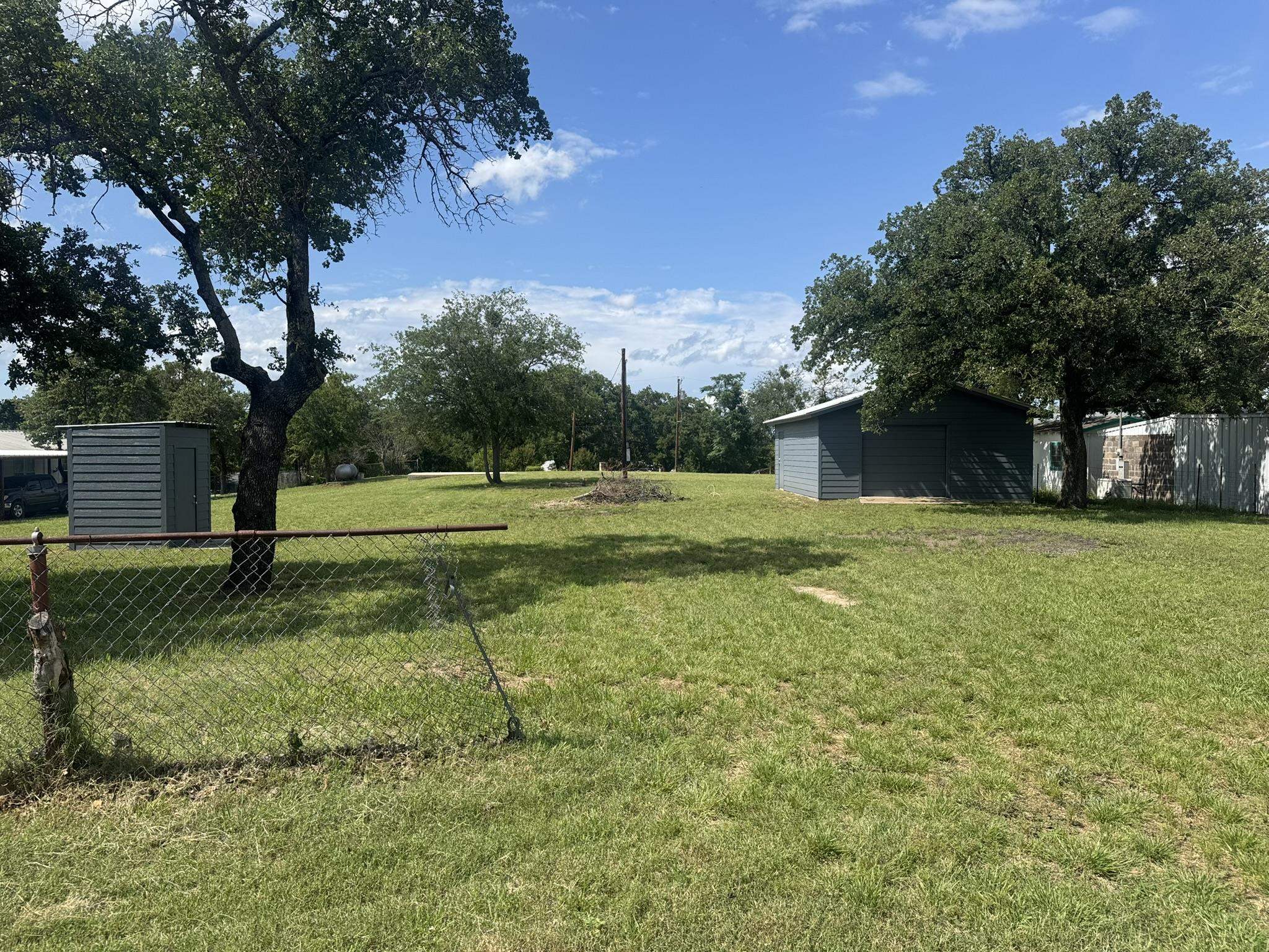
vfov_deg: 56.8
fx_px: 880
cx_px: 634
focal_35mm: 24
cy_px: 476
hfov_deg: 71.6
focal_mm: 6.76
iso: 80
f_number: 1.78
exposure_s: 1/4310
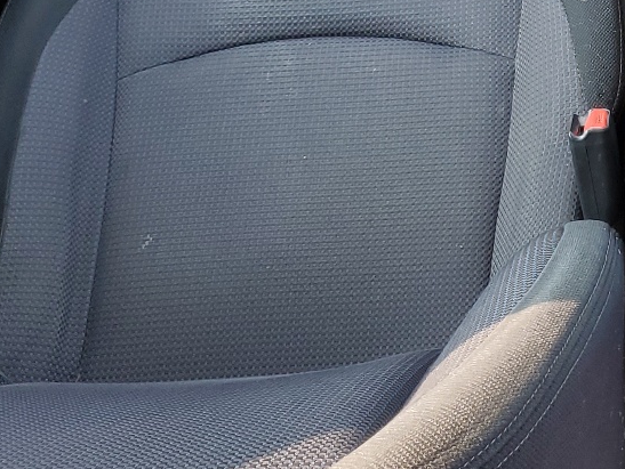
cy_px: -115
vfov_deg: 18.3
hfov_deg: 24.1
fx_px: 1373
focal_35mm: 76
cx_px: 673
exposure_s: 1/120
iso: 62
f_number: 1.5
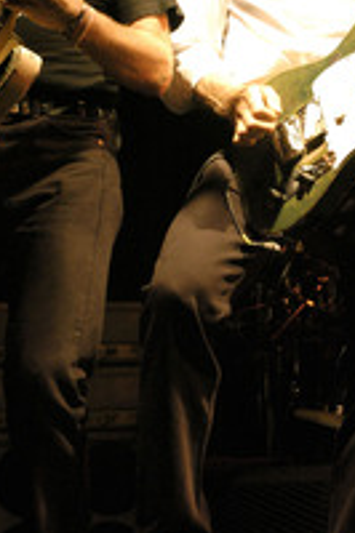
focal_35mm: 102
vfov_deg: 19.9
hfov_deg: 13.4
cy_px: 147
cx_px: 215
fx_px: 1511
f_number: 7.1
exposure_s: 1/125
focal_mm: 34
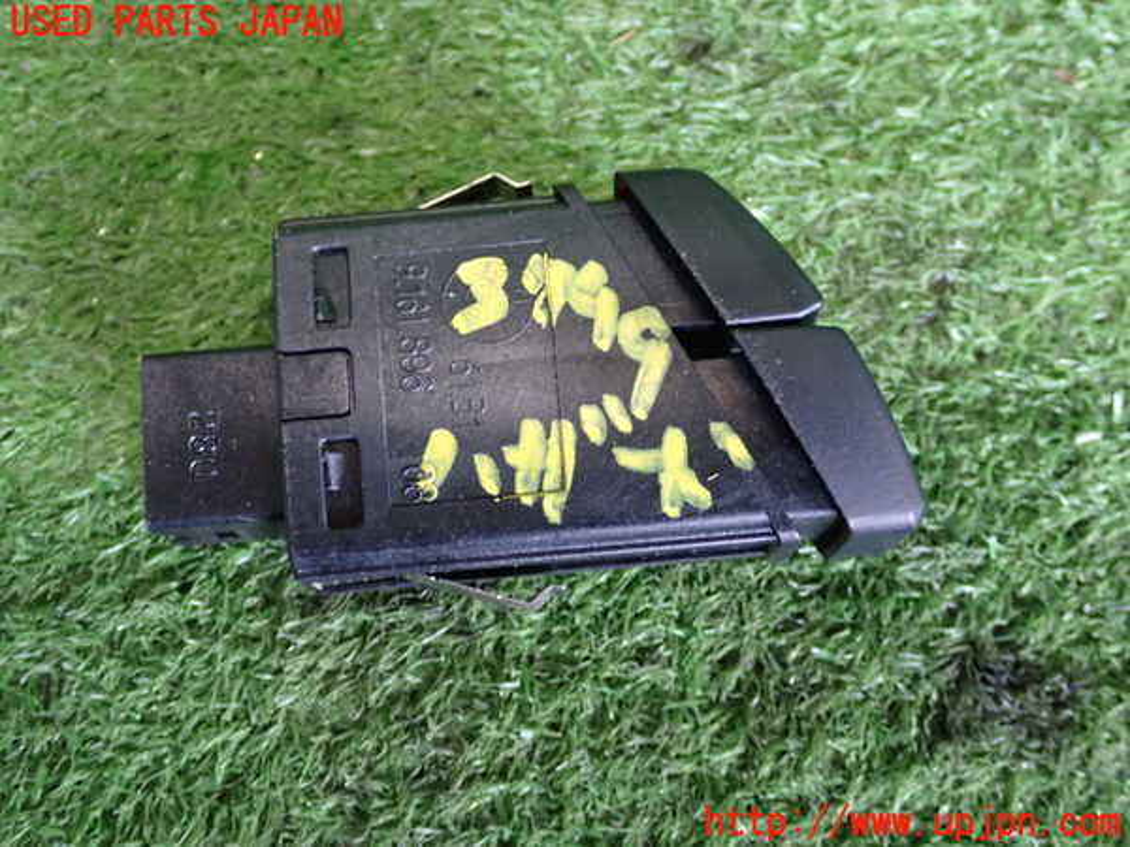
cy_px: 424
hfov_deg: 40.4
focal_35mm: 47
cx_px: 565
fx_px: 1534
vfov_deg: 30.9
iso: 800
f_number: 3.1
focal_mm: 8.4
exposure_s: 1/15
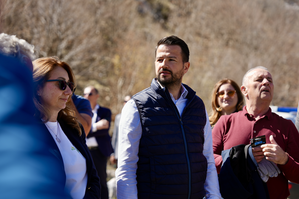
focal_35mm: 80
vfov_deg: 17.1
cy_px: 107
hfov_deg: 25.3
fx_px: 664
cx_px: 171
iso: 50
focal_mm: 70
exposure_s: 1/640
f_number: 2.8
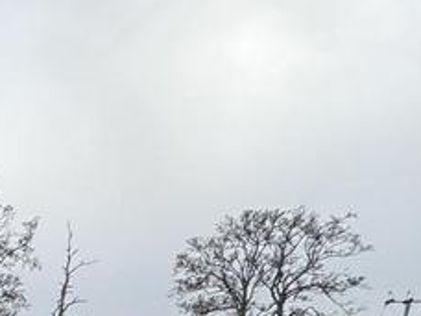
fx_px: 669
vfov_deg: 19.5
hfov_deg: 25.7
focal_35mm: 55
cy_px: 575
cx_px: -216
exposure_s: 1/99
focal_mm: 2.22
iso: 50
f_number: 2.2
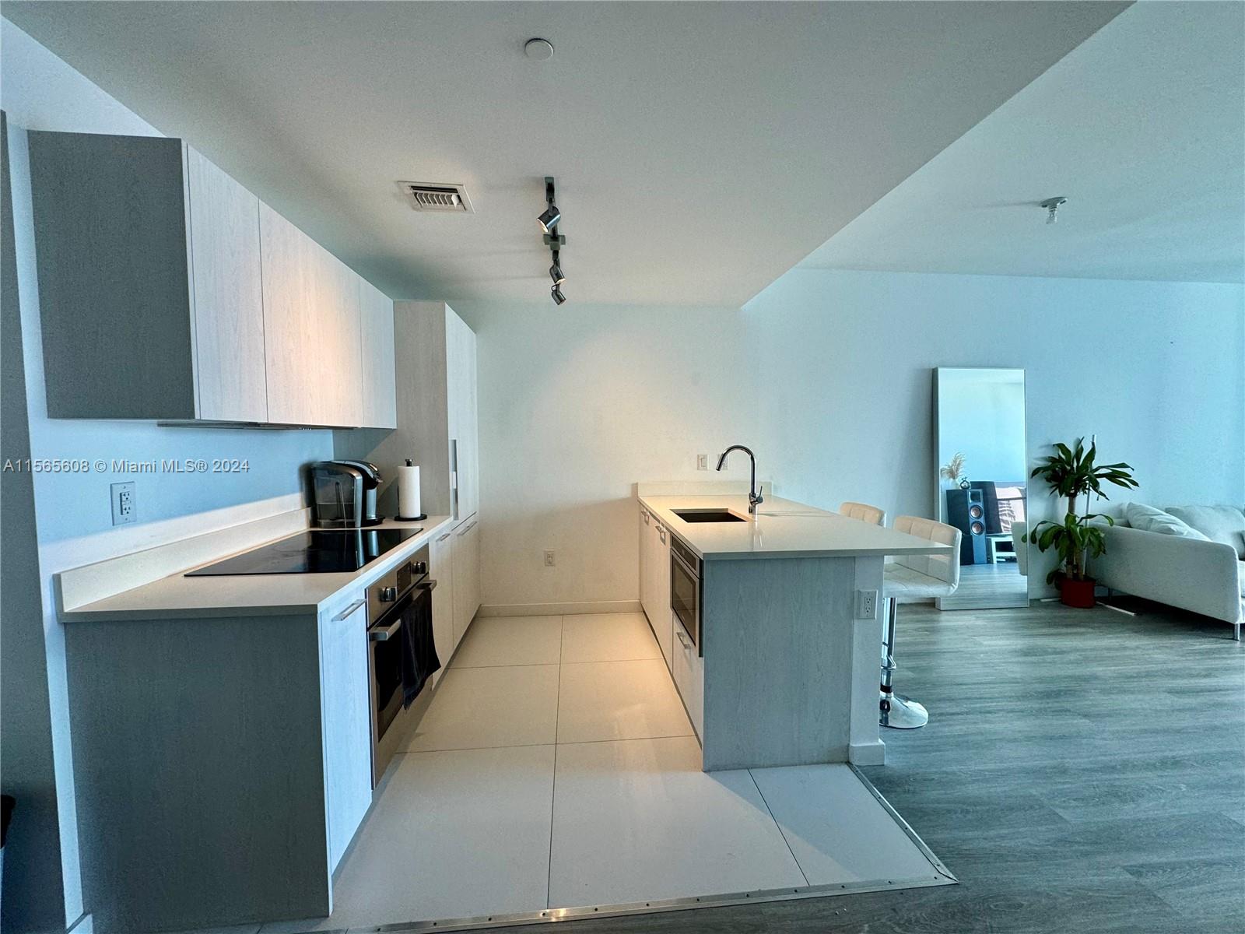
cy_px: 467
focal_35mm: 14
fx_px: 504
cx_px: 622
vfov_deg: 85.7
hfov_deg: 102.1
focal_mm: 2.22
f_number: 2.2
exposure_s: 1/120
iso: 160
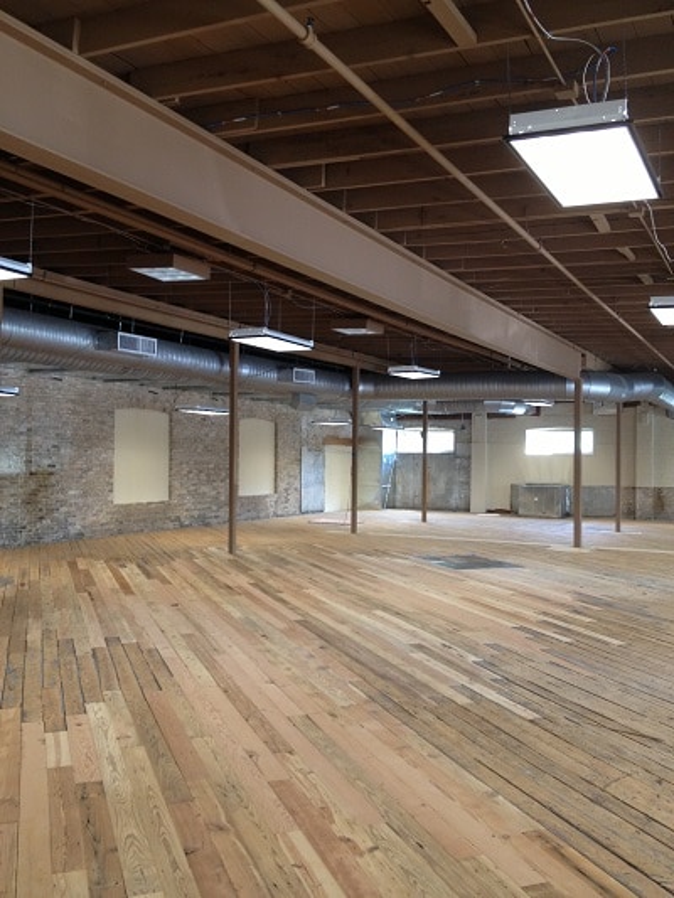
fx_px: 908
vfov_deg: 52.6
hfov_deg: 40.7
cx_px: 337
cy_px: 449
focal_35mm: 35
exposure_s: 1/20
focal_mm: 4.28
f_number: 2.4
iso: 100
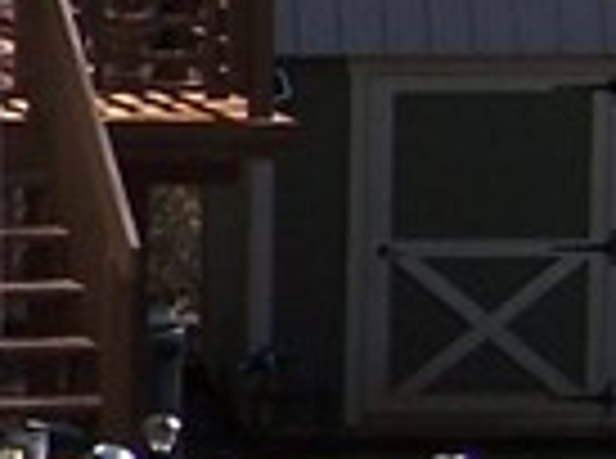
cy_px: 230
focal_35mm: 285
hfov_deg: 6.6
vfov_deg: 5.2
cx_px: -913
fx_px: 5058
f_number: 2.8
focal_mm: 6.3
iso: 80
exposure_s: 1/800
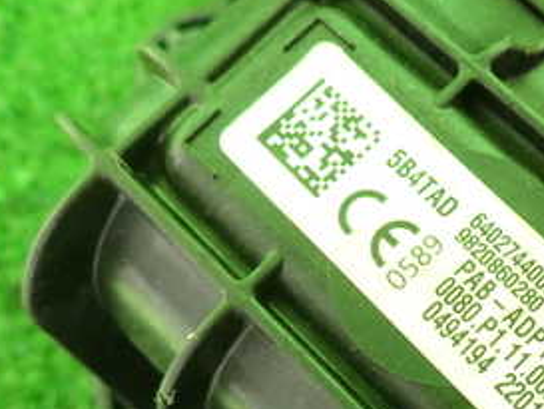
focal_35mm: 55
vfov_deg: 26.3
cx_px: 444
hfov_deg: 33.8
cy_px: 295
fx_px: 865
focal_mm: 4.5
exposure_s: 1/60
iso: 100
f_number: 2
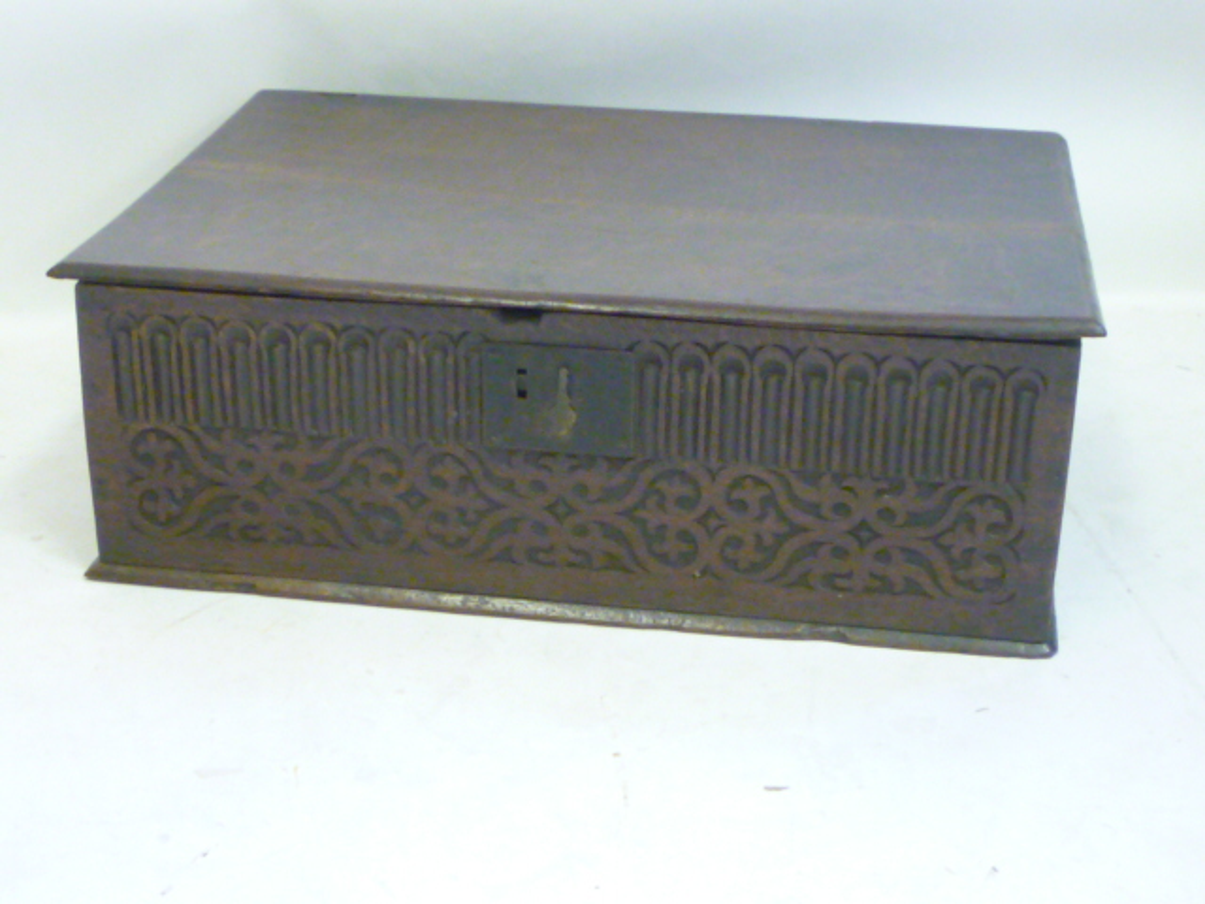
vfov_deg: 24.8
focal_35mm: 59
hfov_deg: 32.7
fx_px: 2054
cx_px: 602
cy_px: 452
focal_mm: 5.3
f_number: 3.3
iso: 400
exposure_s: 1/15
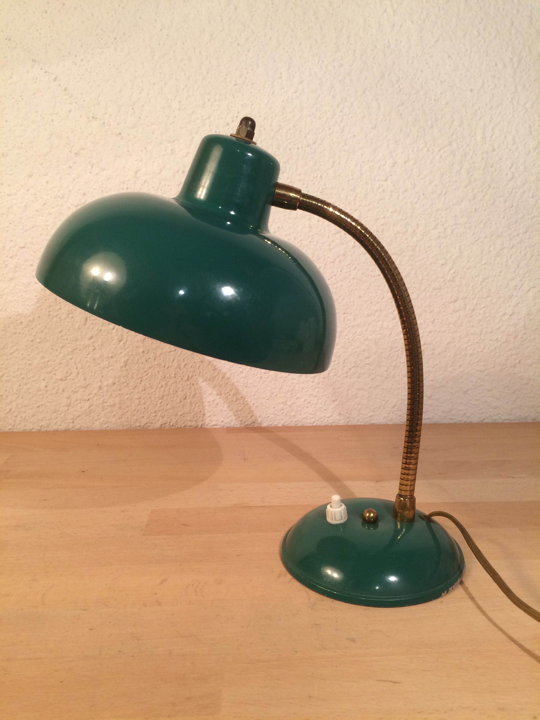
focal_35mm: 29
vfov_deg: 61.7
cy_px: 360
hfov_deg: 48.2
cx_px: 270
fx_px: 603
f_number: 2.2
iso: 50
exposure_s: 1/33
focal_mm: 4.15
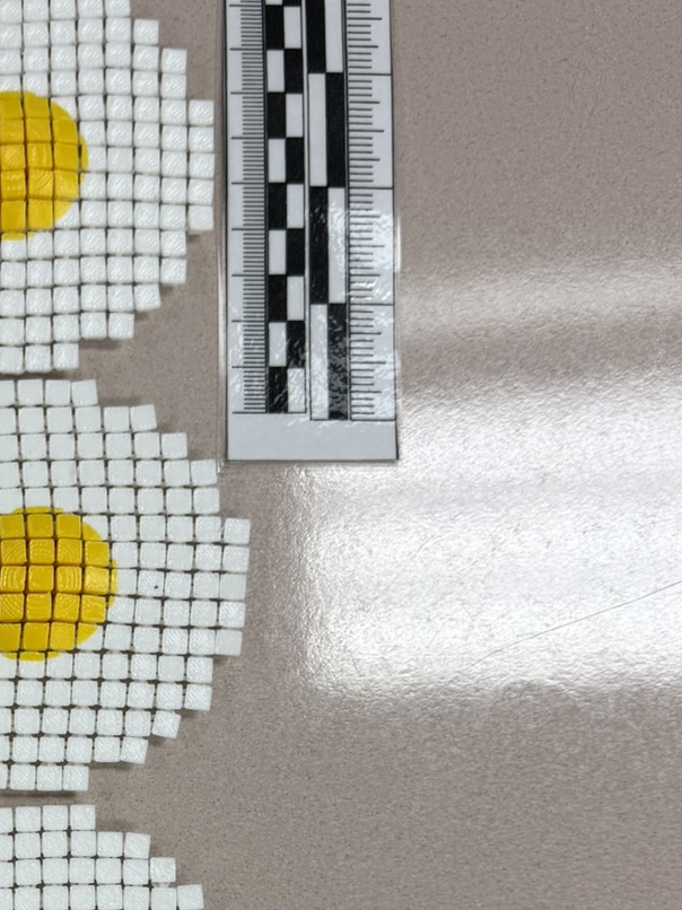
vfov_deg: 29.9
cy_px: 875
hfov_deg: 22.1
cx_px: -151
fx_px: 1603
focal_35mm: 61
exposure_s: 1/120
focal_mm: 6.76
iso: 64
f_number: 1.78
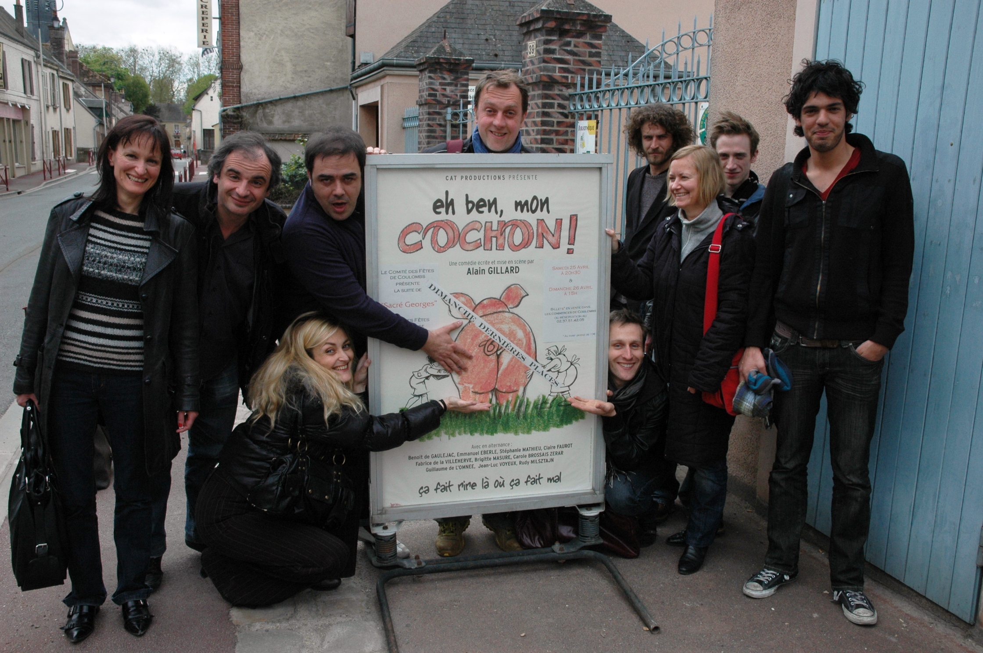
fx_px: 982
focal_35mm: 36
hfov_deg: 53.2
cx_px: 492
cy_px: 326
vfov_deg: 36.8
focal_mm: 24
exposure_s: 1/400
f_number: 10
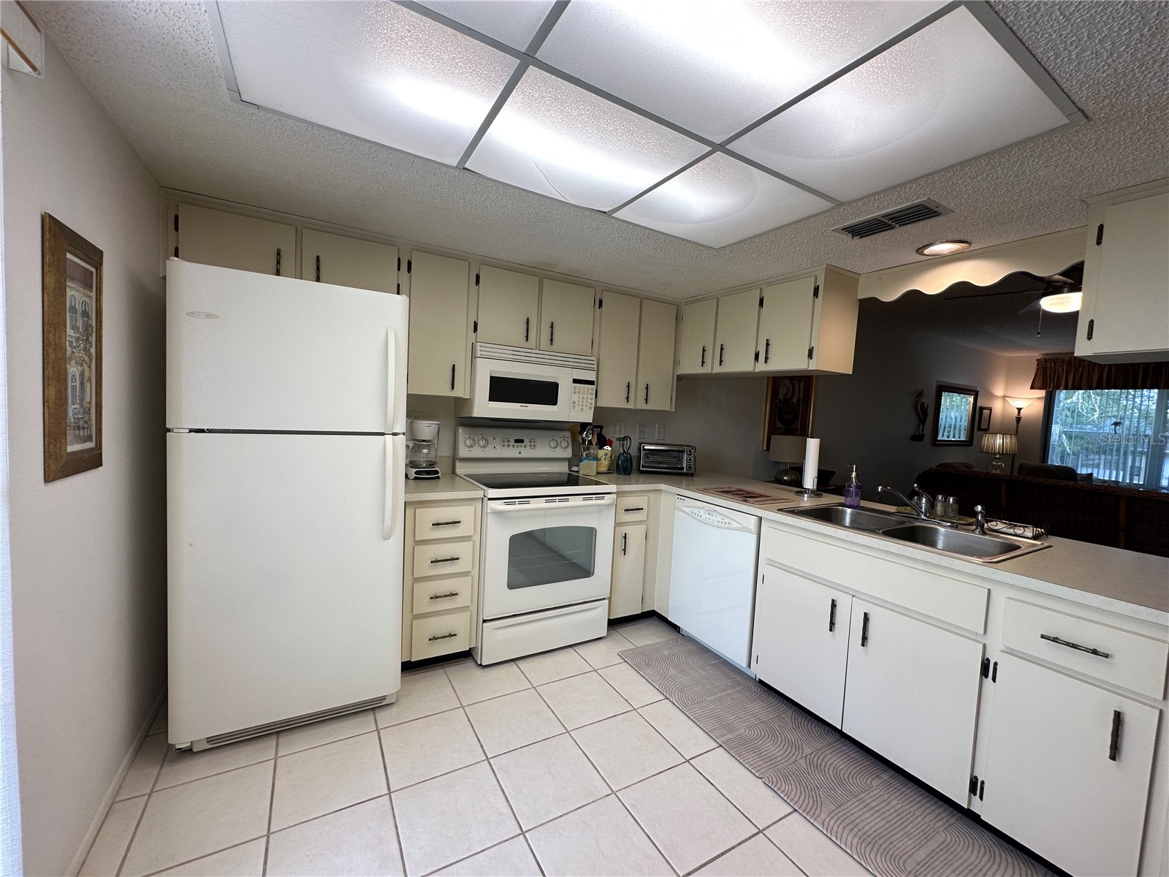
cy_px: 438
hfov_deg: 102.1
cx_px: 584
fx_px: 473
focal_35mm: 14
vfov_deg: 85.7
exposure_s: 1/120
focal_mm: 2.22
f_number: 2.2
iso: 80
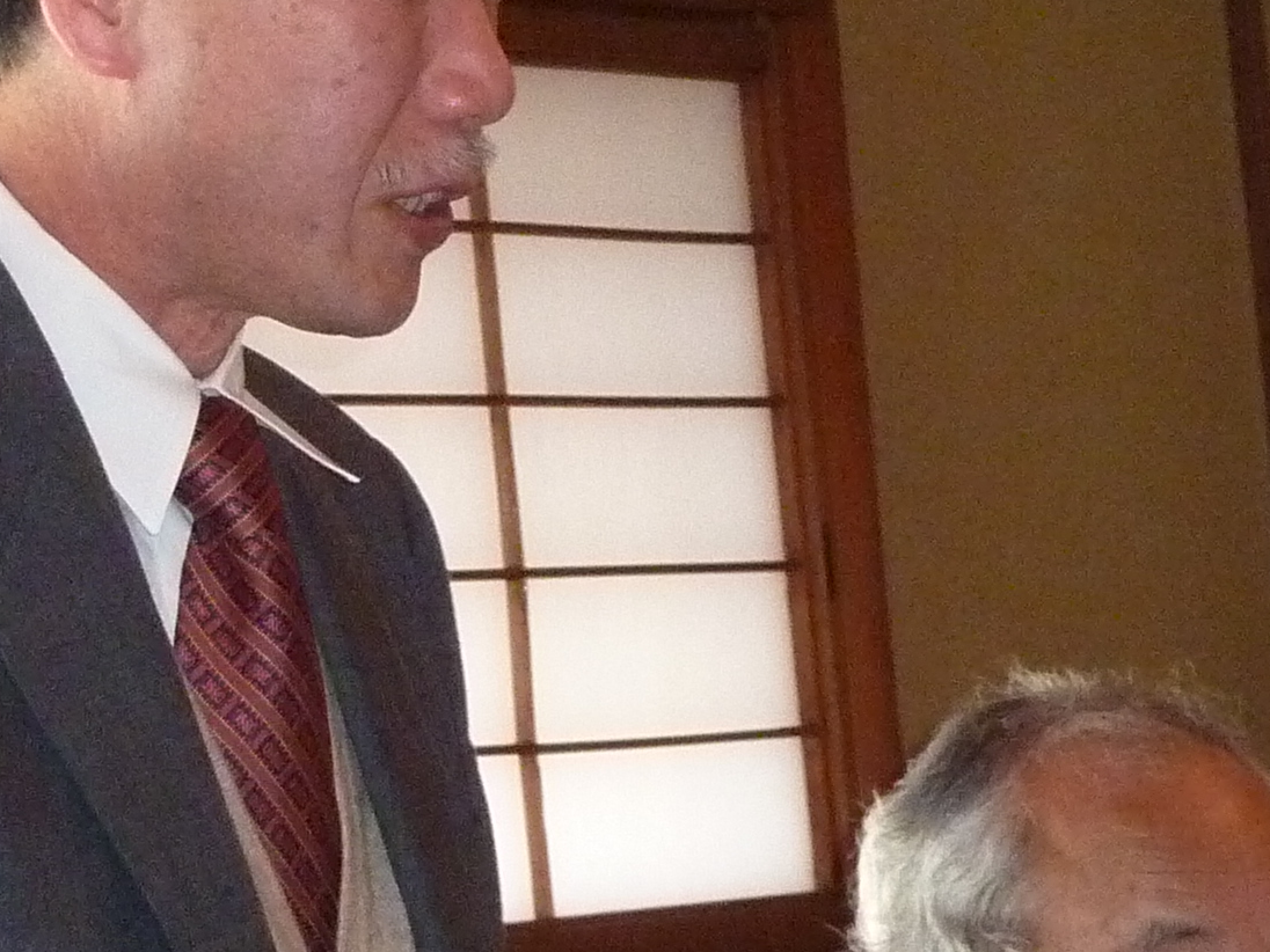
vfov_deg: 6.6
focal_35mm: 226
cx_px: 175
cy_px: 273
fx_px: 8292
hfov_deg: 8.7
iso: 500
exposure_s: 1/30
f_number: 4.1
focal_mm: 11
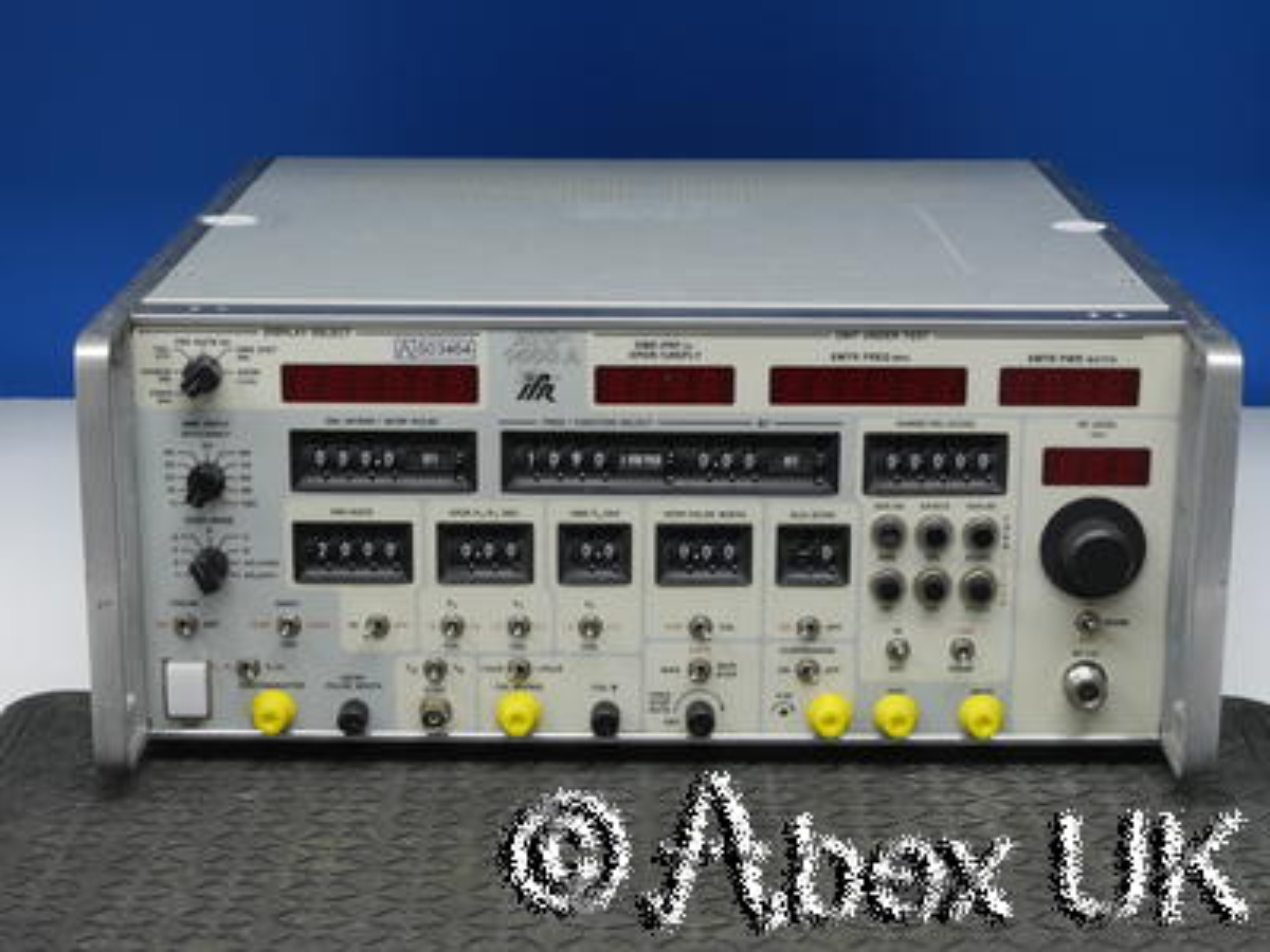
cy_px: 476
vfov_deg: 21.6
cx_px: 635
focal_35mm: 68
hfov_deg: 28.6
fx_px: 2495
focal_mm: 34
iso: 400
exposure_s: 1/8
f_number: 11
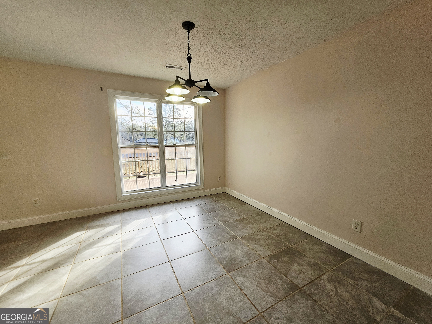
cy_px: 162
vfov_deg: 89.9
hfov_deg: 106.2
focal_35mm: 13
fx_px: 162
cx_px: 216
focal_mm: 2.2
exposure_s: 1/120
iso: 80
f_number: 2.2
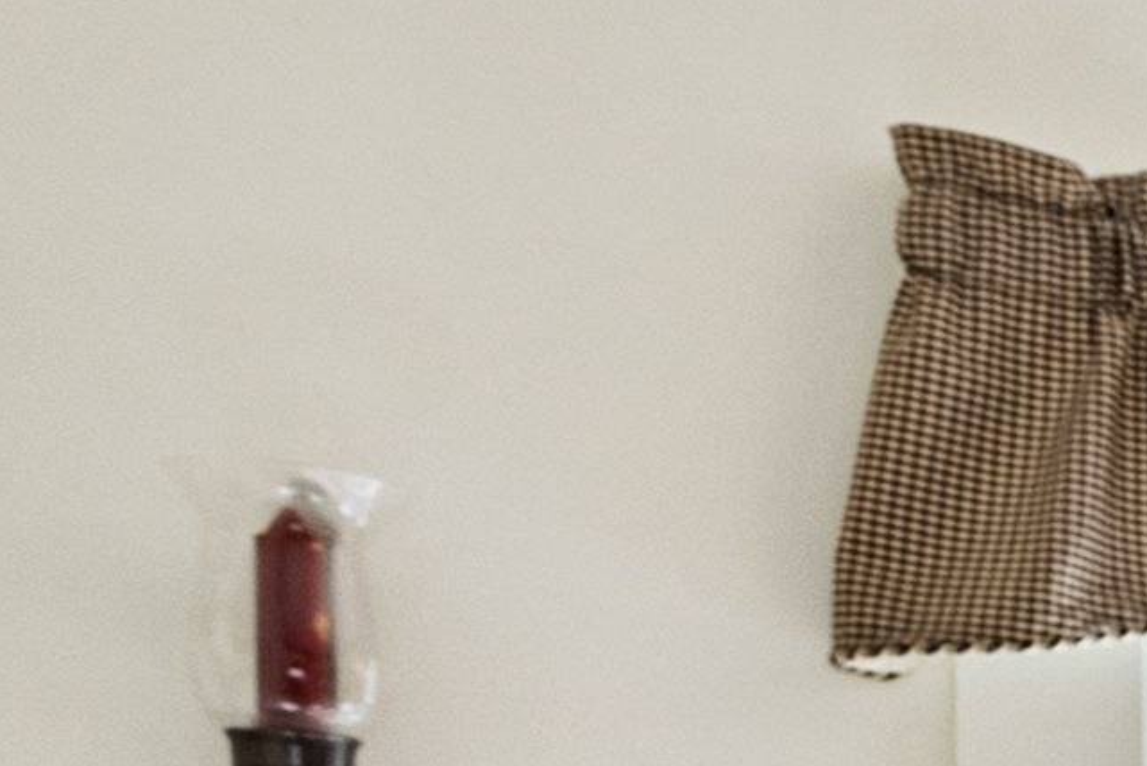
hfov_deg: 11.3
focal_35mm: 86
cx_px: 3491
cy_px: 1326
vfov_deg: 14.3
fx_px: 2741
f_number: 8
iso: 400
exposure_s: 1/6
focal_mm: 13
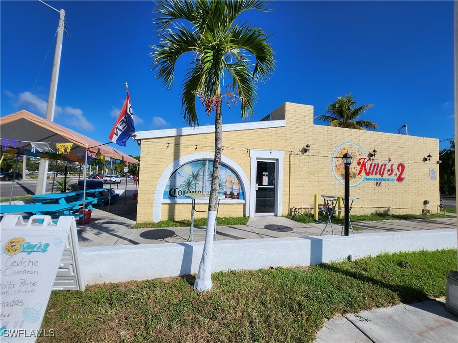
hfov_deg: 106.2
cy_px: 172
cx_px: 229
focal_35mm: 13
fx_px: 172
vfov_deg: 89.9
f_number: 2.2
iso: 32
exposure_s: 1/2758
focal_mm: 1.74
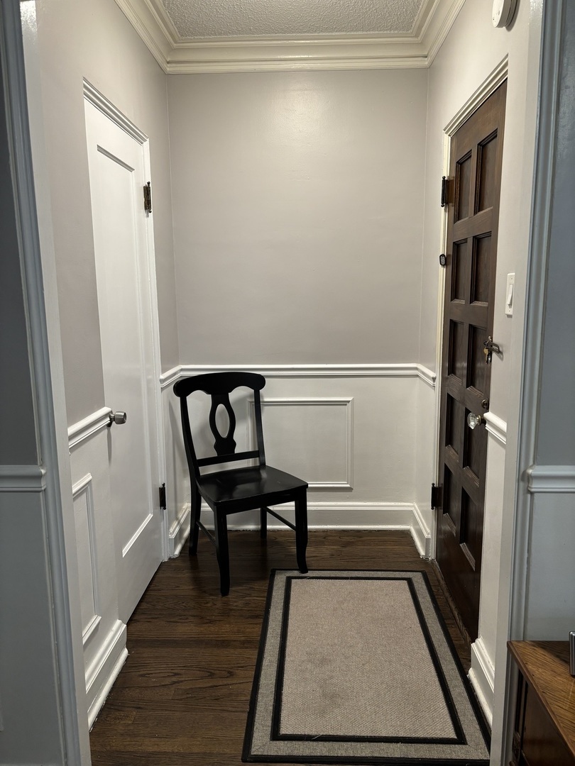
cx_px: 288
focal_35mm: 26
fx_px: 576
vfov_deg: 67.3
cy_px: 383
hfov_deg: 53.1
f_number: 1.6
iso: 100
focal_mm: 5.96
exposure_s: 1/60
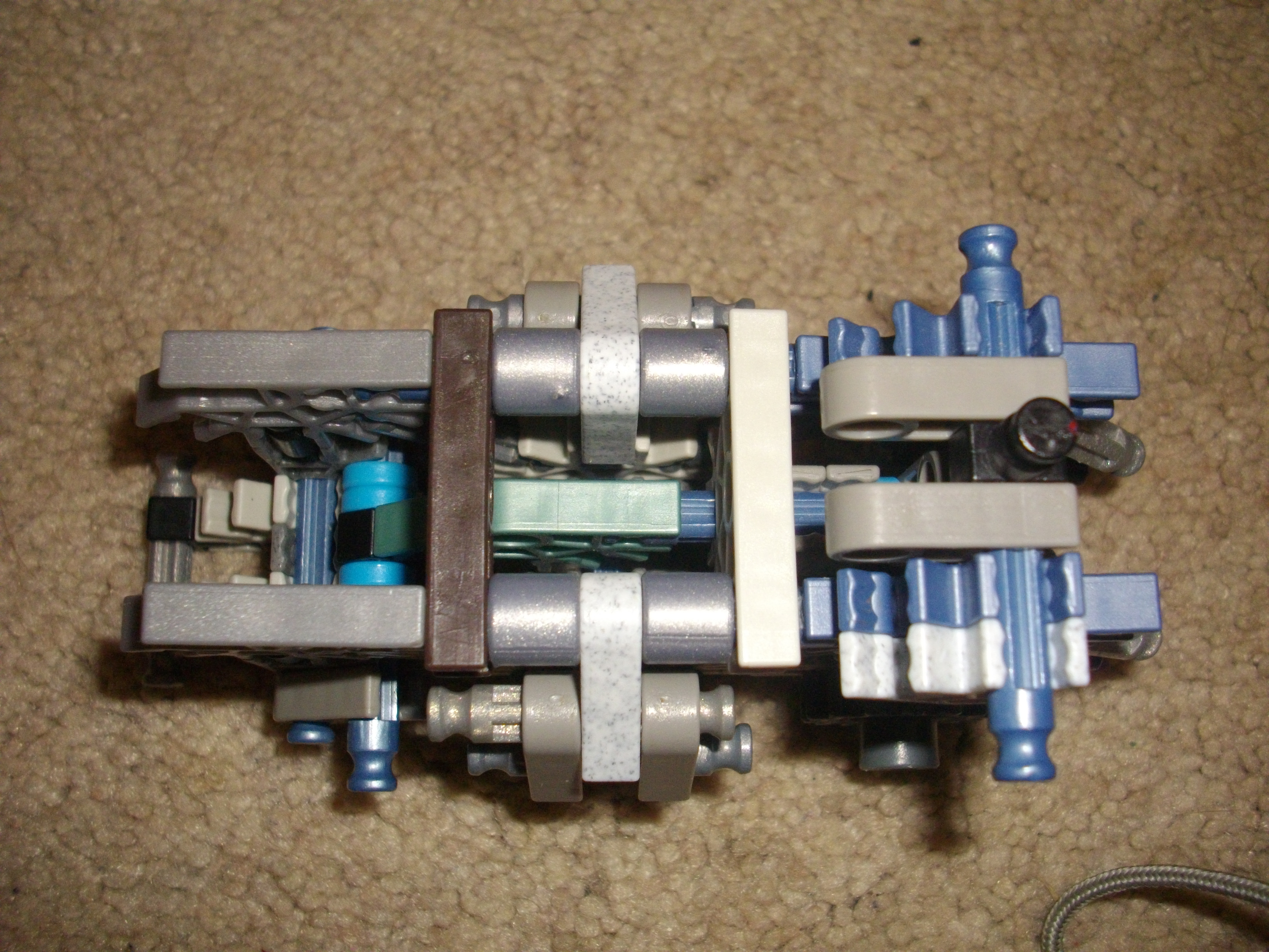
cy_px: 476
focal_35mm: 37
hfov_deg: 50.1
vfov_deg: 38.7
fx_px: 1356
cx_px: 634
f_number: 2.8
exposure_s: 1/50
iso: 200
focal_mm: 6.2
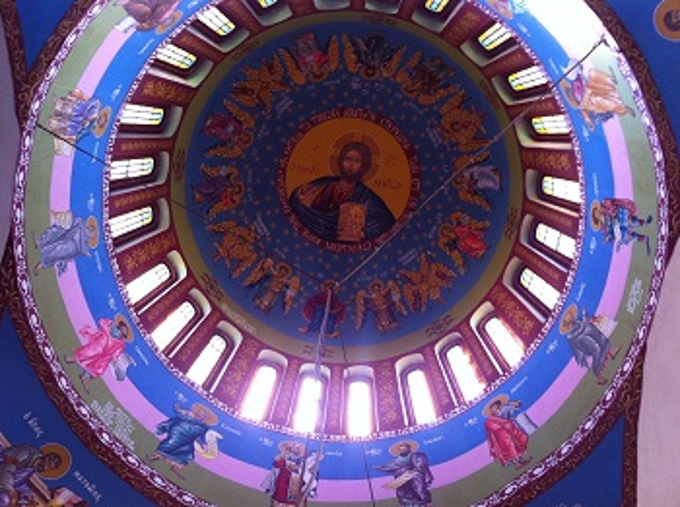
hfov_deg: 52.7
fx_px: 686
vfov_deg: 40.6
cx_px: 340
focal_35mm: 35
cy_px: 254
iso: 160
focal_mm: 3.85
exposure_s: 1/15
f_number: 2.8
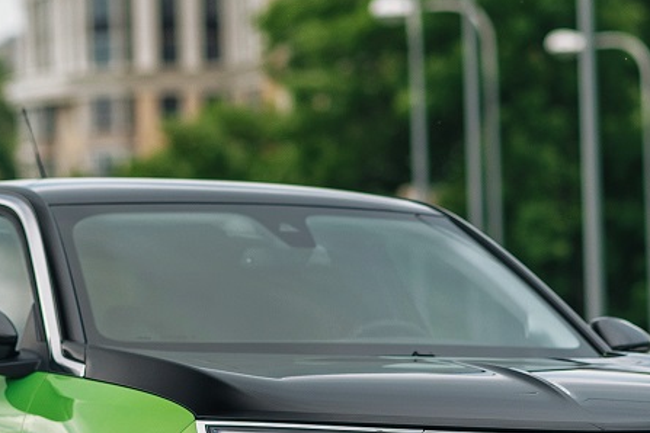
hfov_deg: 7.2
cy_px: 276
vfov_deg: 4.8
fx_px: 5145
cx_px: 289
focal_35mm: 285
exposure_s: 1/800
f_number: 1.8
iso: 100
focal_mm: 85
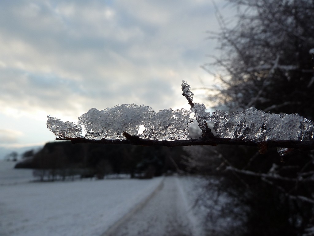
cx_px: 157
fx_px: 227
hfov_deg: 69.4
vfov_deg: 54.9
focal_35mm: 25
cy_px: 118
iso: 80
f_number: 4
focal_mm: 4.1
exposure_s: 1/200
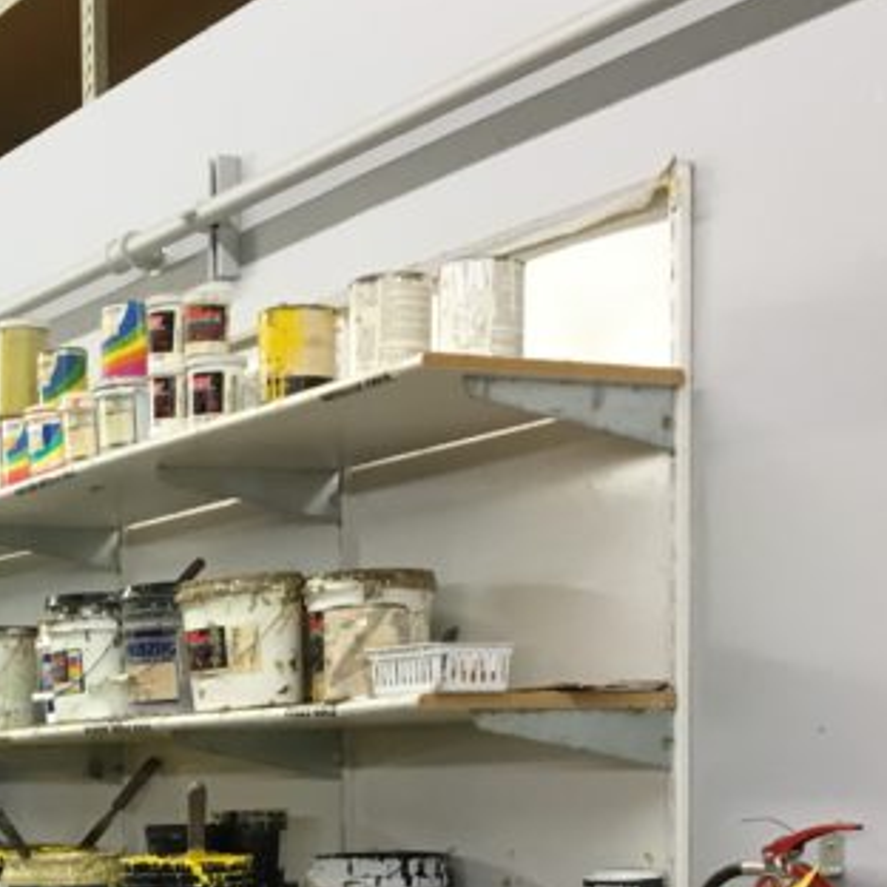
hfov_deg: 19.9
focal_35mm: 84
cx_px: -54
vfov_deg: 19.8
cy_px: 967
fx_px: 2435
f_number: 2.2
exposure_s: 1/33
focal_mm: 4.15
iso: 100
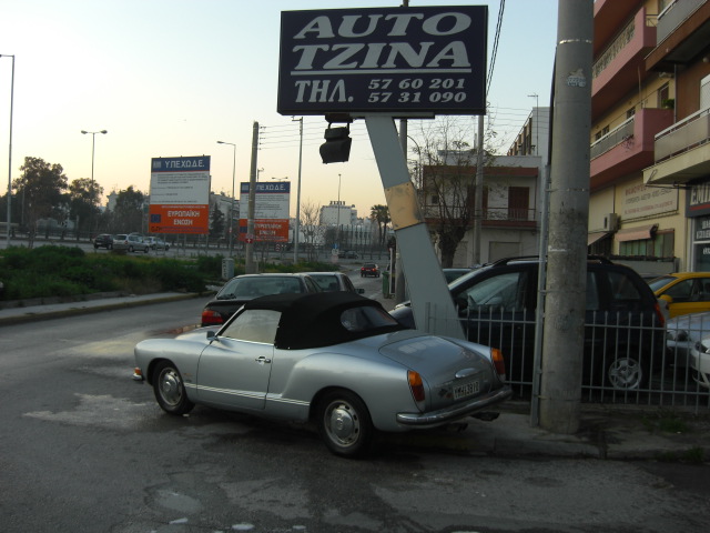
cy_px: 266
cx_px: 355
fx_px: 779
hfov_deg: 49.0
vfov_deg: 37.7
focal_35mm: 38
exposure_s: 1/250
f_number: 2.8
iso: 80
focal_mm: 7.9
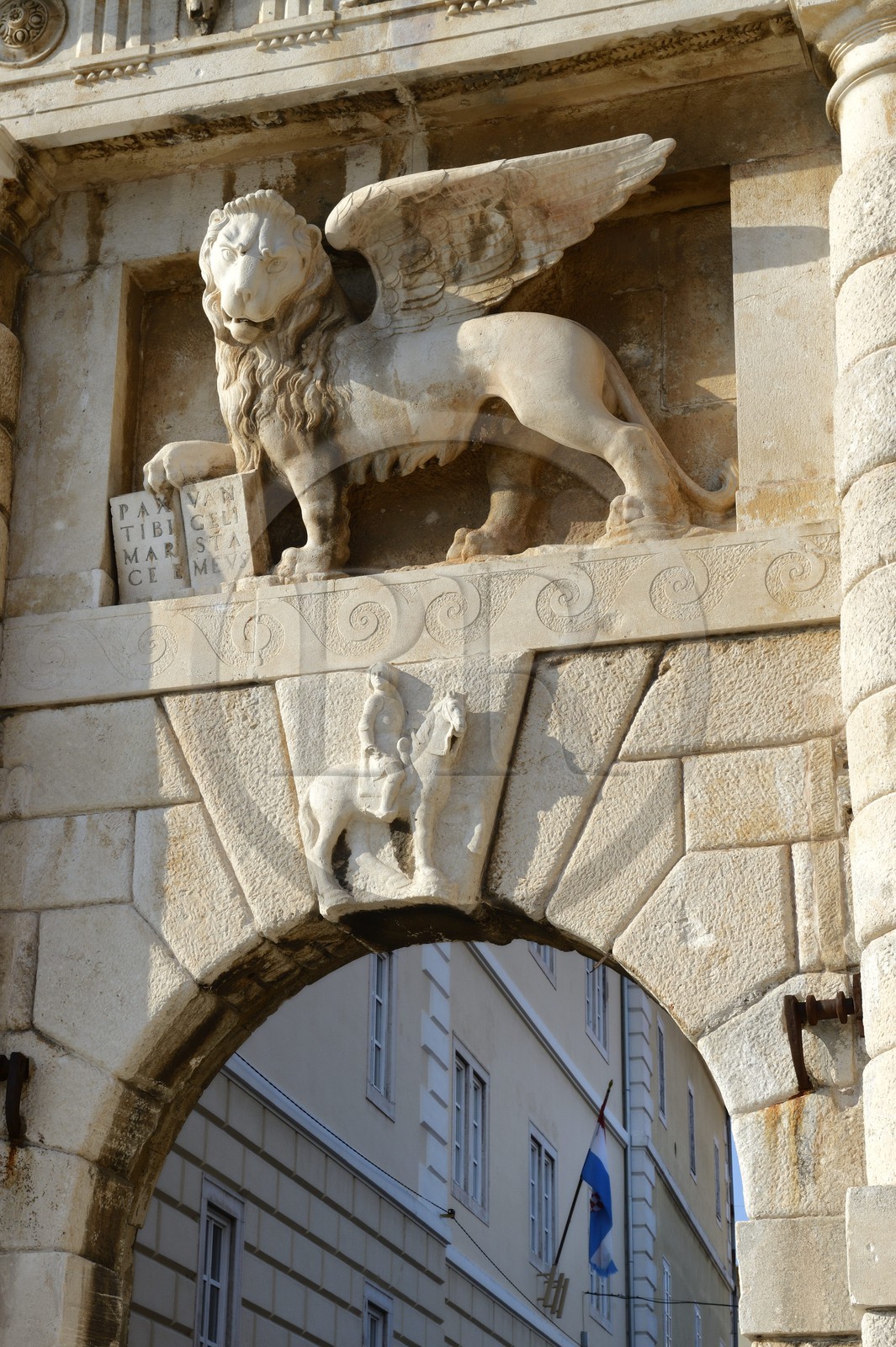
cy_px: 674
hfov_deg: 19.4
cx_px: 448
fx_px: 2616
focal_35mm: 70
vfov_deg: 28.9
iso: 200
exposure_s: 1/250
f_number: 13
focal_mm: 70
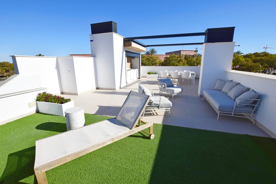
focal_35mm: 15
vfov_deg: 77.3
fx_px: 115
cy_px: 92
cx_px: 138
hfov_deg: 100.4
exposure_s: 1/500
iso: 200
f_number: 11
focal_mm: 10
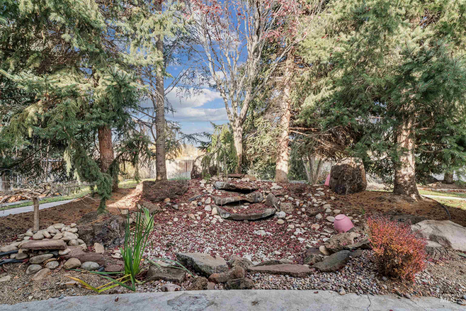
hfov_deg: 84.6
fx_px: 256
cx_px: 233
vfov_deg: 62.4
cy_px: 156
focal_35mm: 20
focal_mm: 19.8
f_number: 13
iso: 400
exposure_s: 1/40
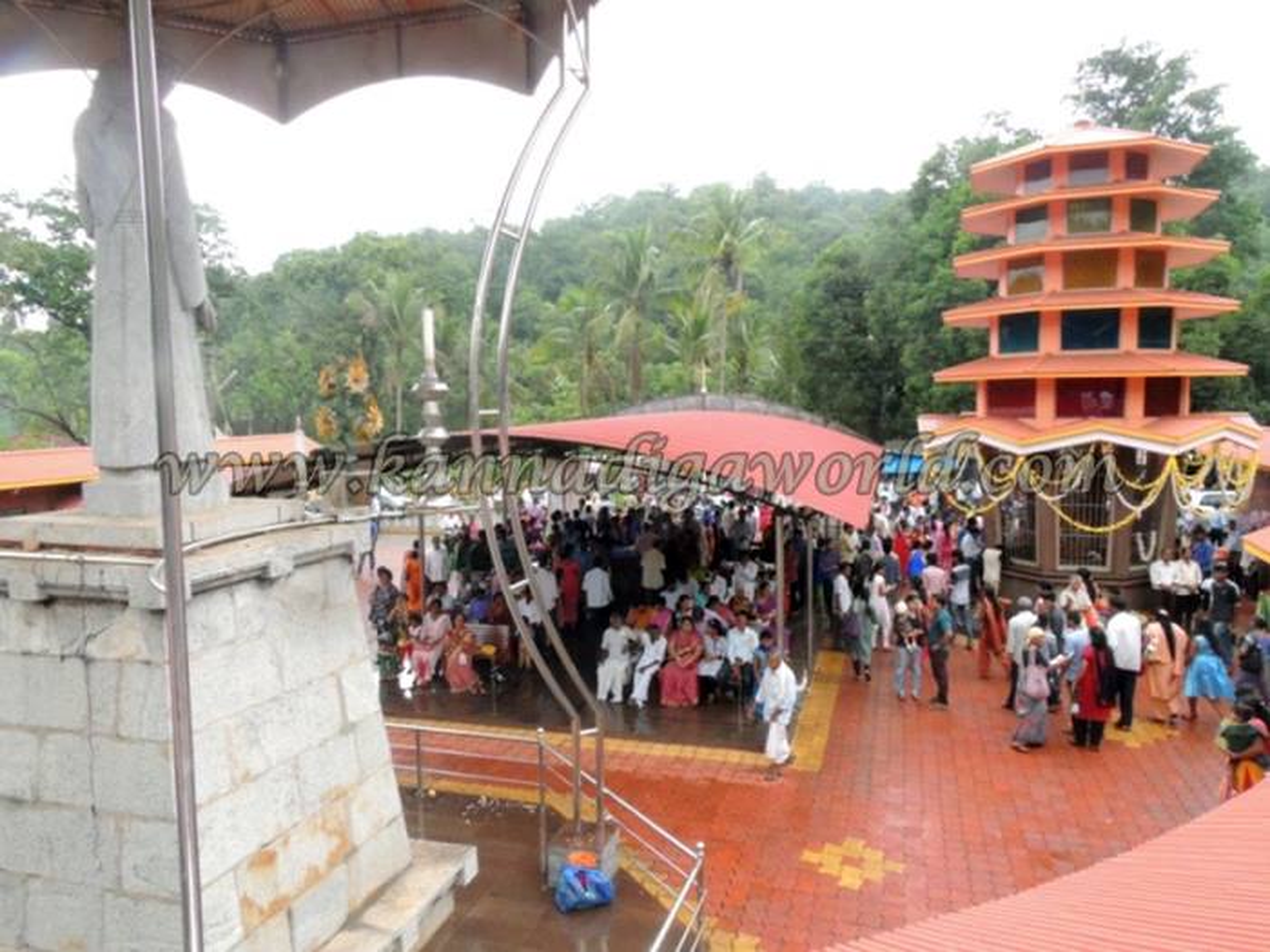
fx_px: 881
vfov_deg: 56.8
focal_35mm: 24
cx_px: 635
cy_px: 476
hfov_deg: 71.6
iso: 1600
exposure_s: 1/400
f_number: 5.9
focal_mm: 4.3
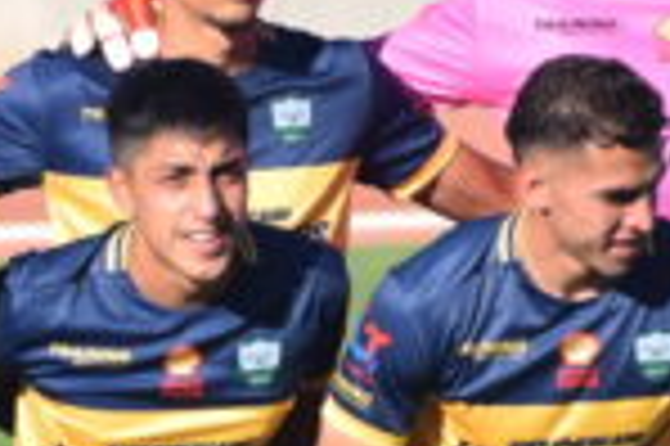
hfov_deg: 1.2
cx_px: 184
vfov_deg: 0.8
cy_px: 293
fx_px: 31622
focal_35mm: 1701
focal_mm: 220
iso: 400
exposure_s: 1/1600
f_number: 6.3
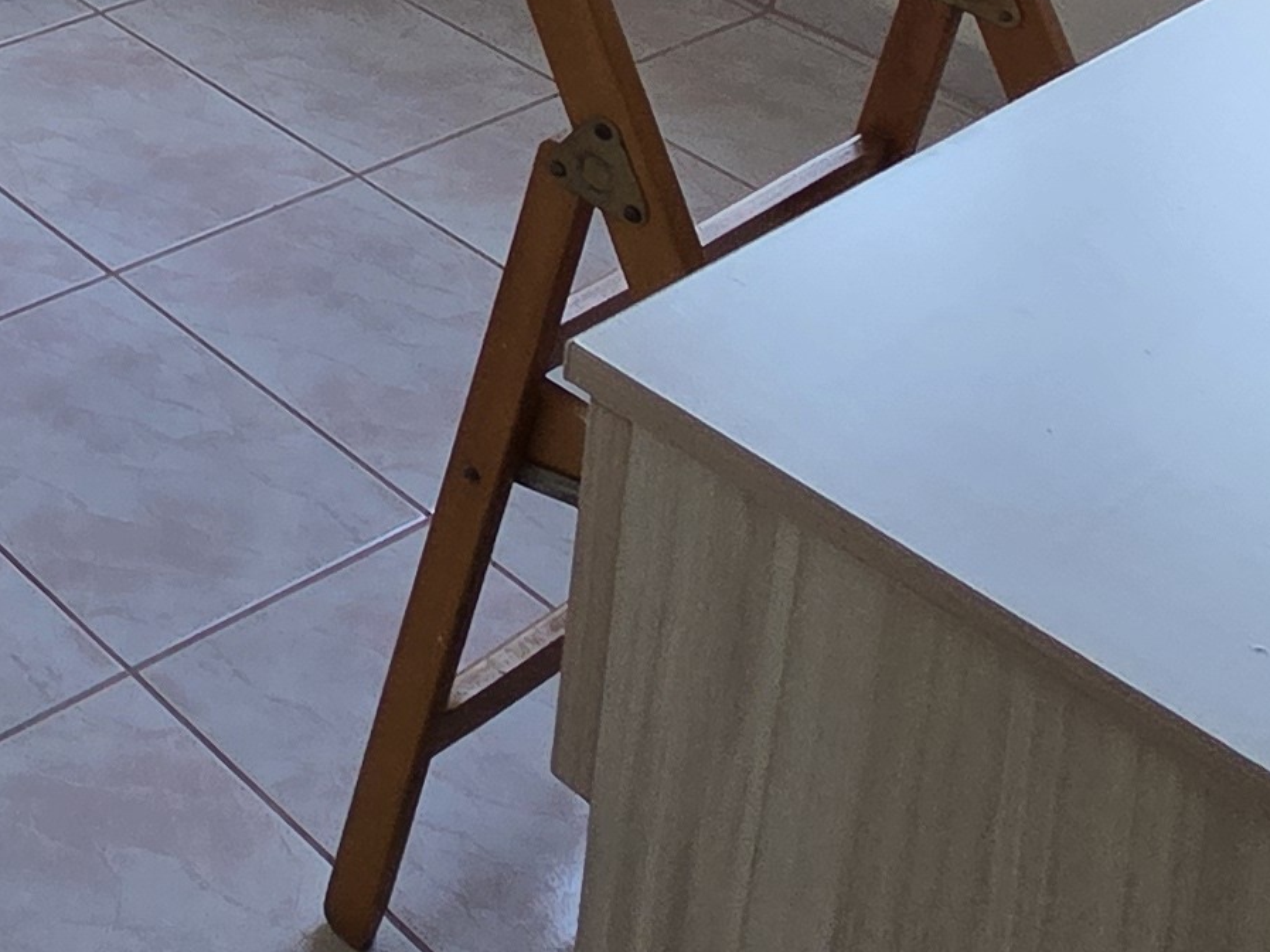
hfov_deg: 24.3
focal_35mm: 58
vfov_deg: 18.4
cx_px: -728
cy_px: -867
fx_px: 2127
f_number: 2.2
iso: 100
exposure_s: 1/100
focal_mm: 2.2
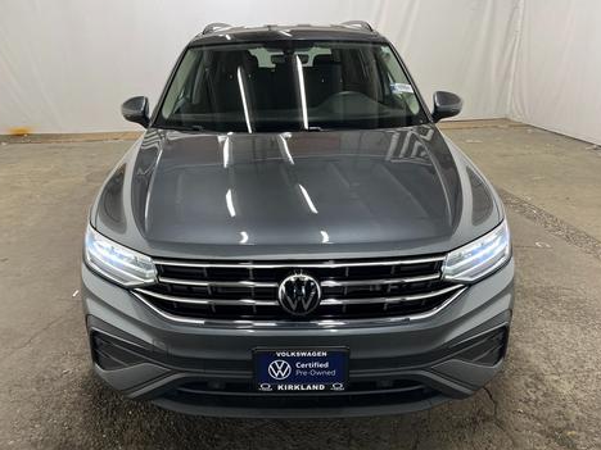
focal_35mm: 28
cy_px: 222
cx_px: 283
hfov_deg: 63.4
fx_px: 486
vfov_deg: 49.7
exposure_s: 1/83
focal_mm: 5.1
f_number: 1.6
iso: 100
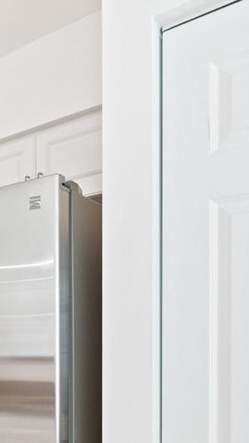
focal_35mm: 40
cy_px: 339
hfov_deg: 26.5
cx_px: -48
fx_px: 470
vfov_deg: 48.3
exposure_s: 1/13
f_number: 8
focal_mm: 14
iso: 1000
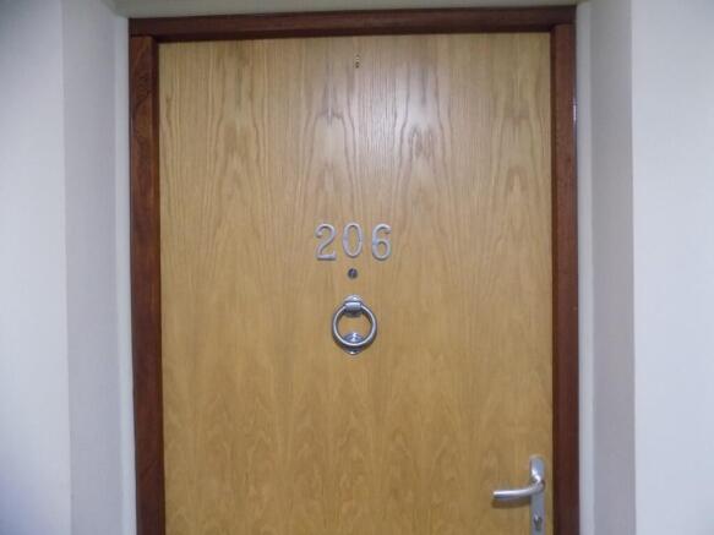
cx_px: 357
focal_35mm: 23
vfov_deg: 58.9
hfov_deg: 73.9
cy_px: 268
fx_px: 474
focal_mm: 4
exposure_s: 1/20
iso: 400
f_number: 3.1
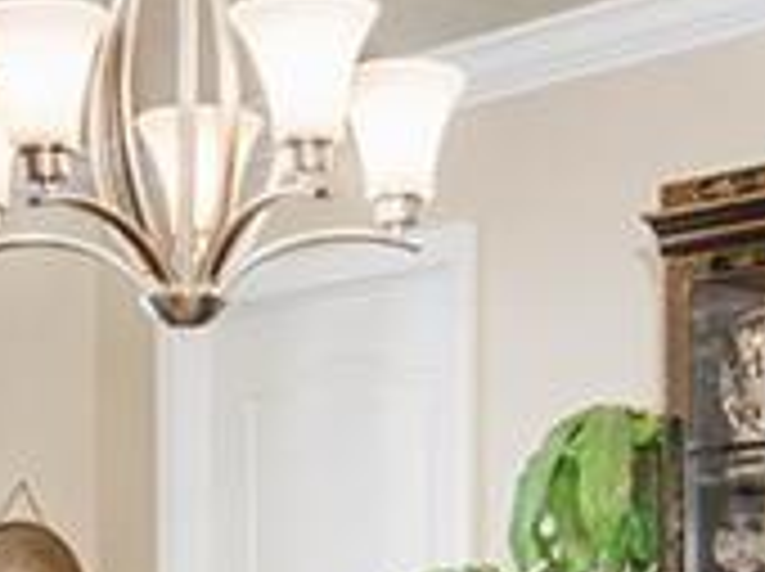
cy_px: 723
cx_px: 405
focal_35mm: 110
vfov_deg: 13.0
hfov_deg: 17.9
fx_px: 2428
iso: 320
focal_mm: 19
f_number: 8
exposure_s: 1/1.25
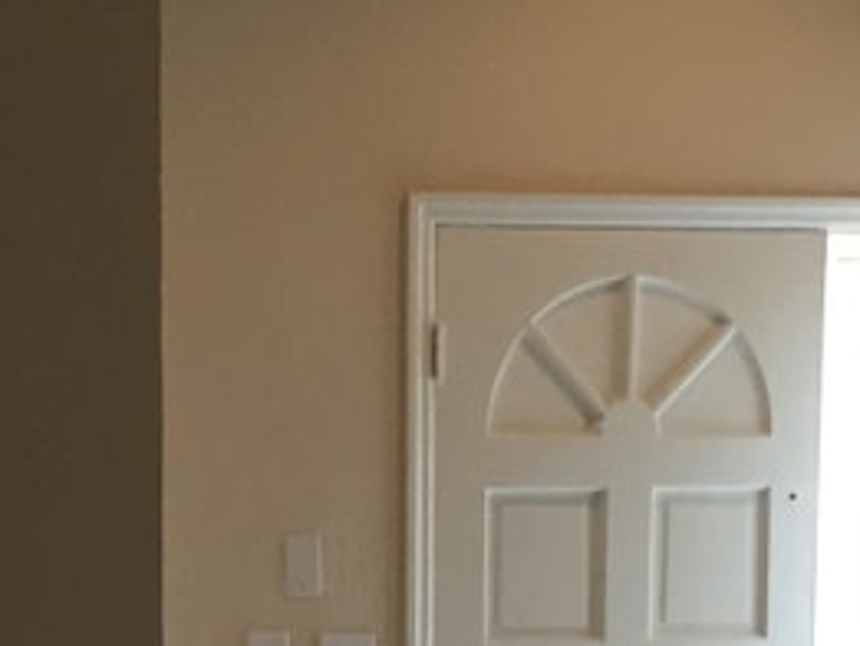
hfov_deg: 13.3
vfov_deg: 9.7
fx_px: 3679
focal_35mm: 148
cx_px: 160
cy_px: 1058
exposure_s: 1/30
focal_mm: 4.15
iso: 125
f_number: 2.2
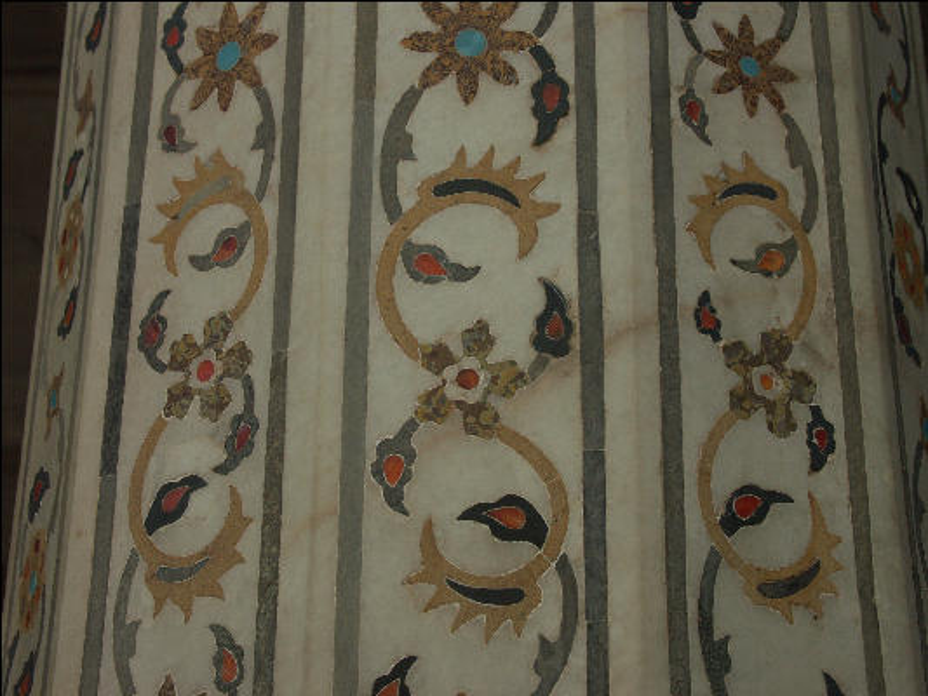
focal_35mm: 51
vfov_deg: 28.6
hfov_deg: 37.5
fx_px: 1368
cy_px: 348
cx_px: 464
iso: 100
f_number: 5
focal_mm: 13.13
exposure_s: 1/160
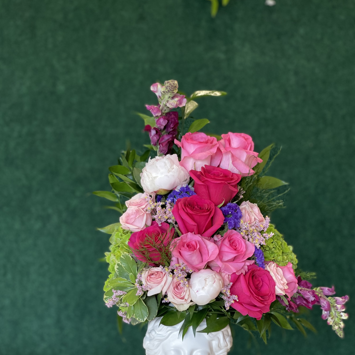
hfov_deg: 22.8
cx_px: 177
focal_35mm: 76
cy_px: 230
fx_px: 882
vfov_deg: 22.7
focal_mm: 7.5
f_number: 2.2
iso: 160
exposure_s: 1/40
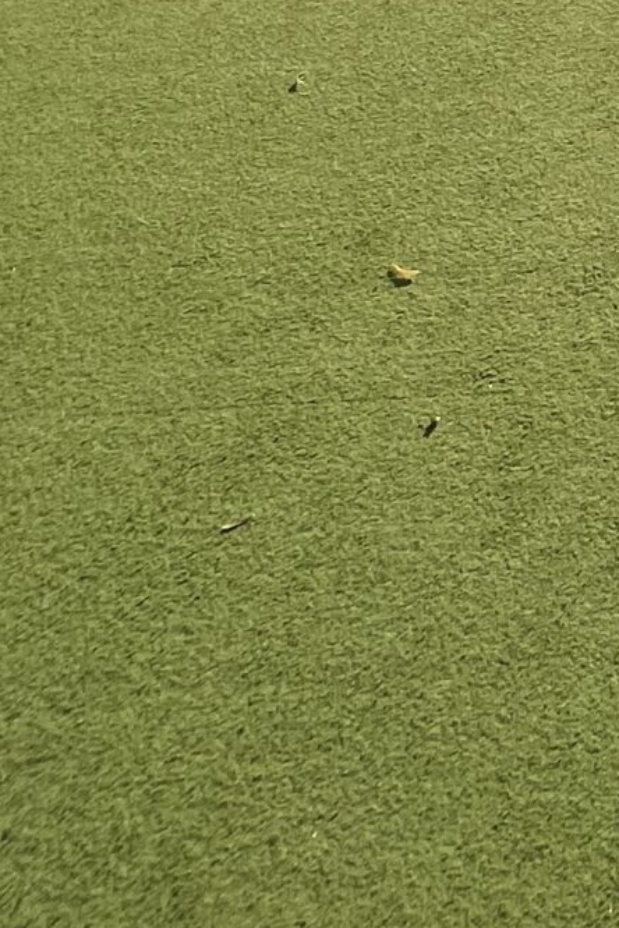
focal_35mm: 52
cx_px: 1209
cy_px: -620
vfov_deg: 24.3
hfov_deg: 18.3
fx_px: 1341
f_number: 1.8
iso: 40
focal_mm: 1.57
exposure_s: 1/4386
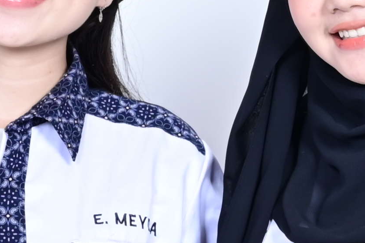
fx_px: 2627
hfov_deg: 7.9
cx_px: -9
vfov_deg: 5.3
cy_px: 200
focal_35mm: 259
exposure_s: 1/160
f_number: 8
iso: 320
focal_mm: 36
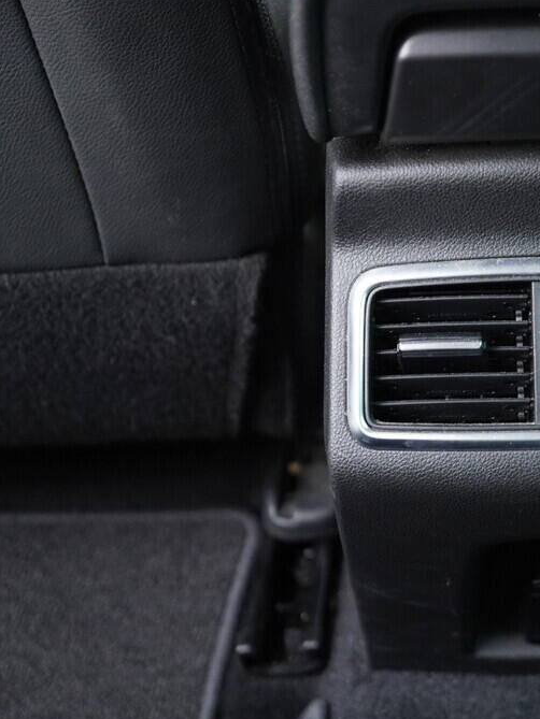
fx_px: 1102
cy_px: 362
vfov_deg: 36.2
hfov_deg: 26.0
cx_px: 549
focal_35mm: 53
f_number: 2.8
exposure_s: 1/40
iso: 1250
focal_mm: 24
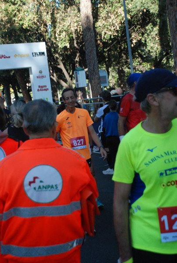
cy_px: 132
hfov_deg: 22.7
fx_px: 440
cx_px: 88
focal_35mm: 60
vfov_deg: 33.3
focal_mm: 40
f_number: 4.5
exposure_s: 1/640
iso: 1000
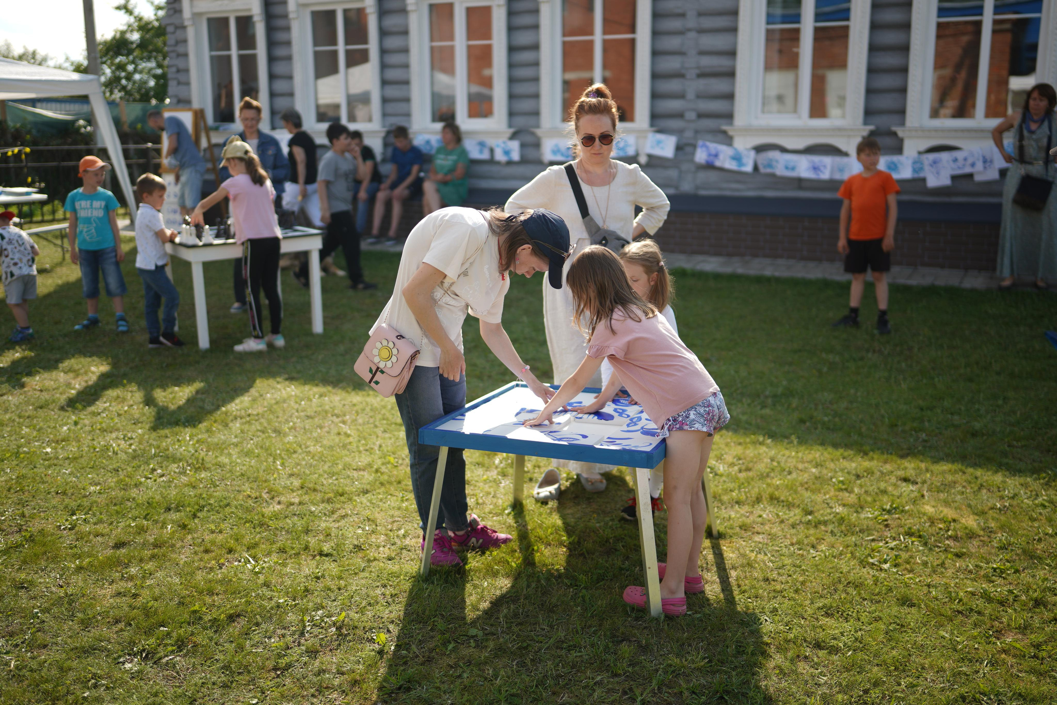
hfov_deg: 54.4
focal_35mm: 35
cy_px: 352
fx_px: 1028
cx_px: 528
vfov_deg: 37.9
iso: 50
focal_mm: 35
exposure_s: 1/1000
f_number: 1.2
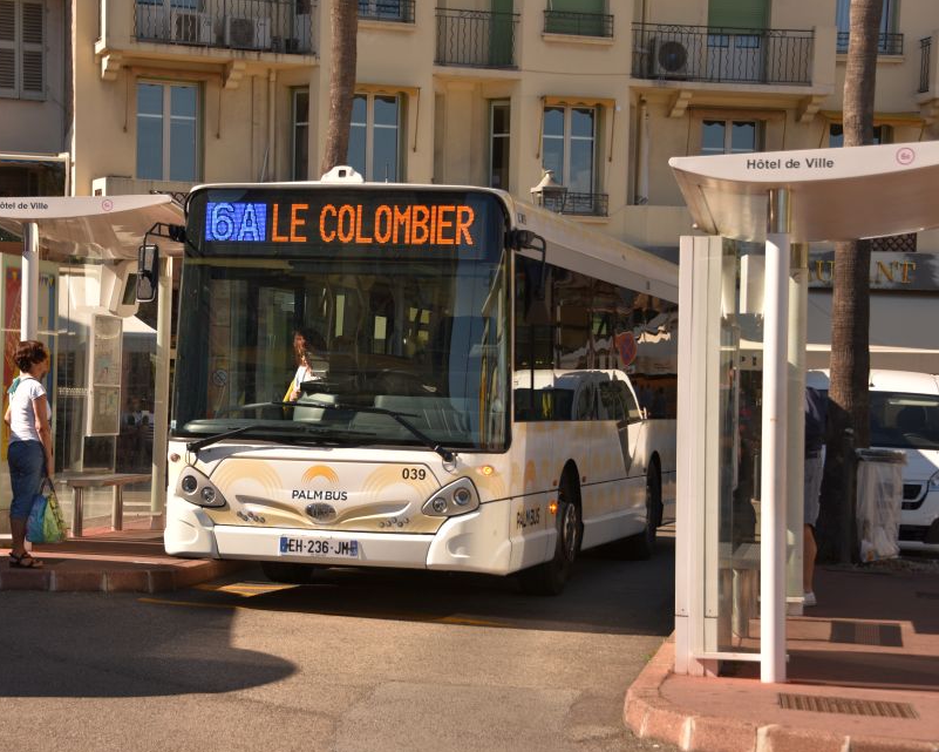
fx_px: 2335
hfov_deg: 22.7
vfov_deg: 18.3
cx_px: 395
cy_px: 361
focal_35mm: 84
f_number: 5.6
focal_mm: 70
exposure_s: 1/500
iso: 100
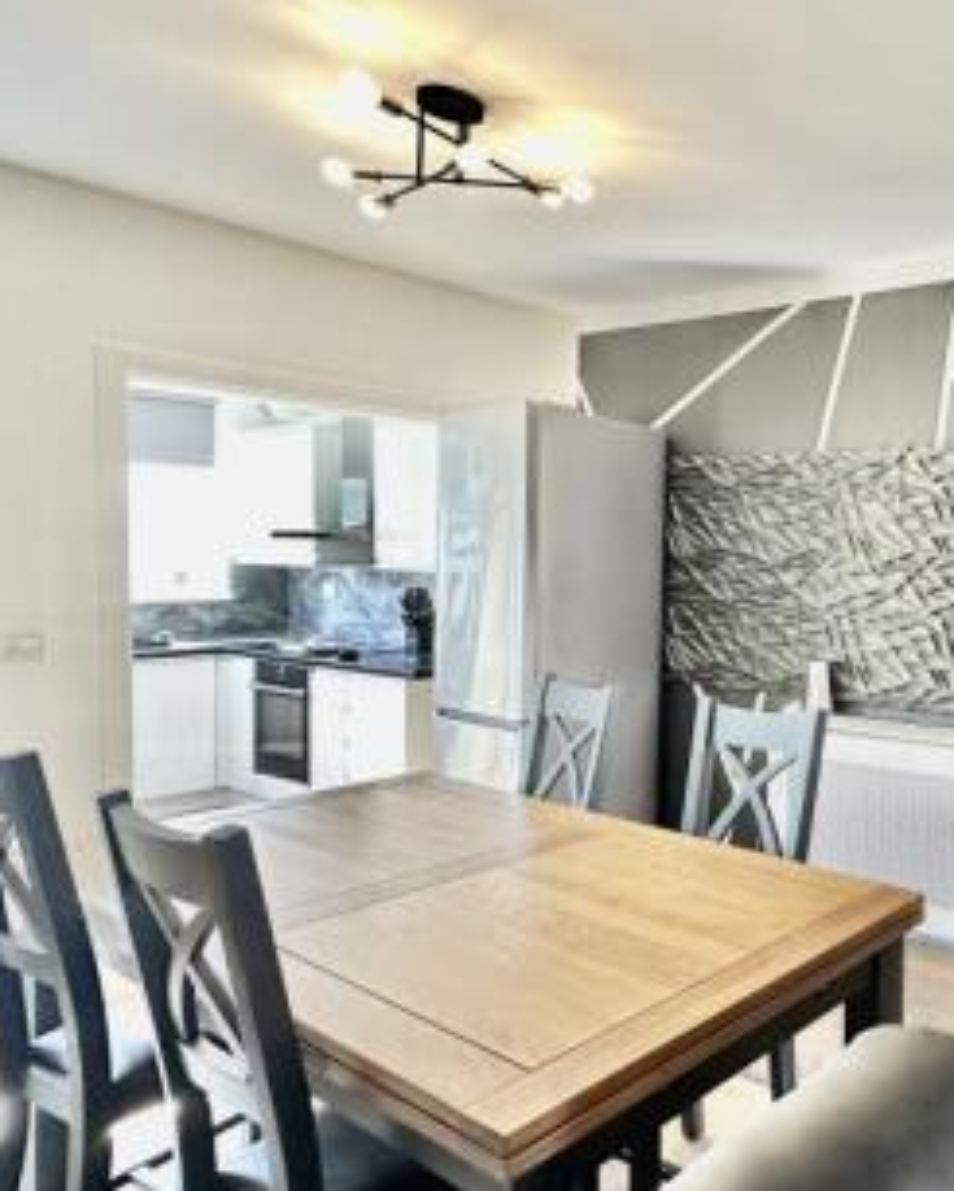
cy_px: 582
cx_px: 975
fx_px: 917
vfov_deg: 66.0
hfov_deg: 45.4
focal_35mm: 26
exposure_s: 1/99
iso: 200
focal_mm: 2.22
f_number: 2.2
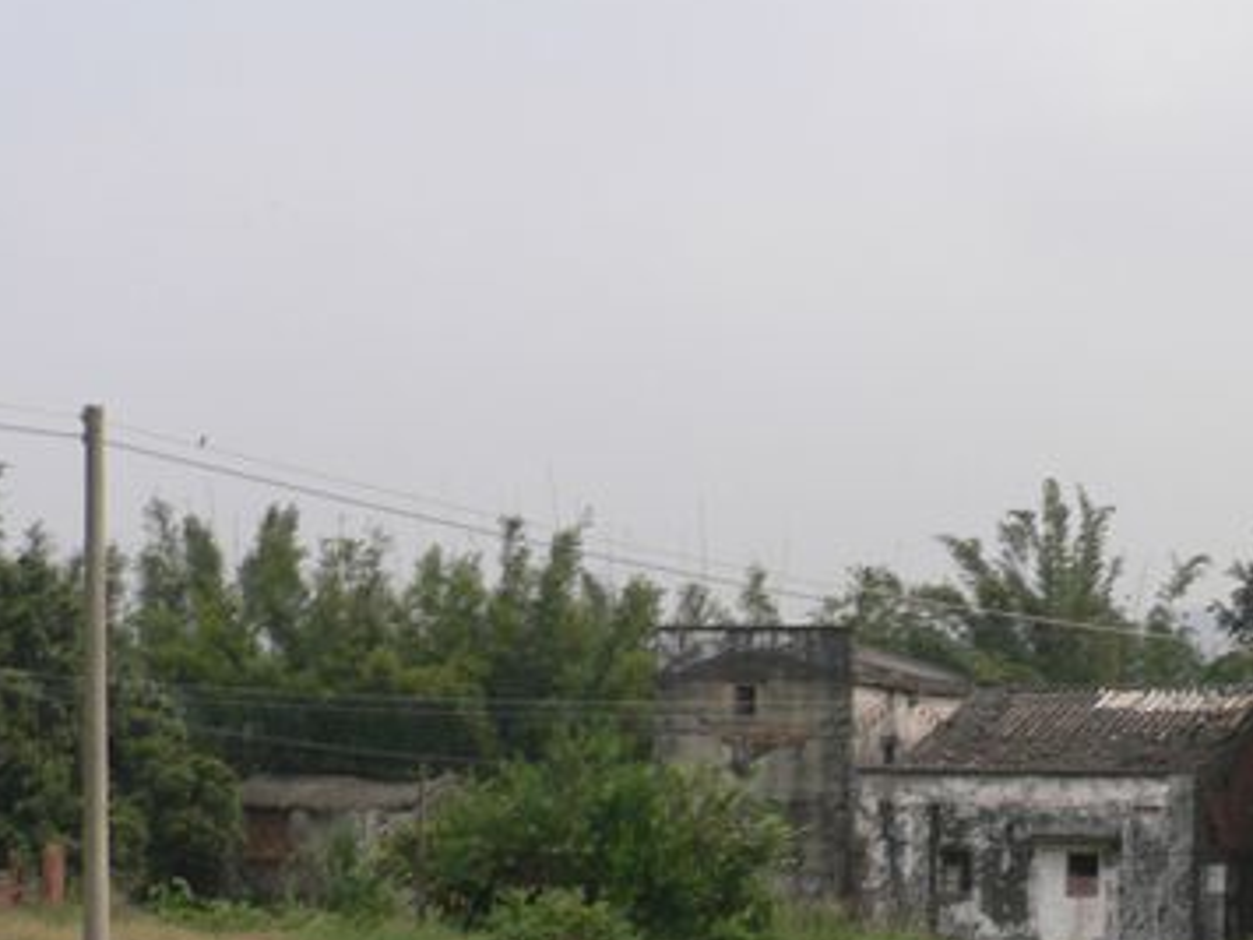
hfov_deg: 23.6
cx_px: 1359
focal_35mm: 78
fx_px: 2823
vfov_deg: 18.7
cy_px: 741
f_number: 5.6
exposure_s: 1/400
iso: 100
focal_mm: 5.8
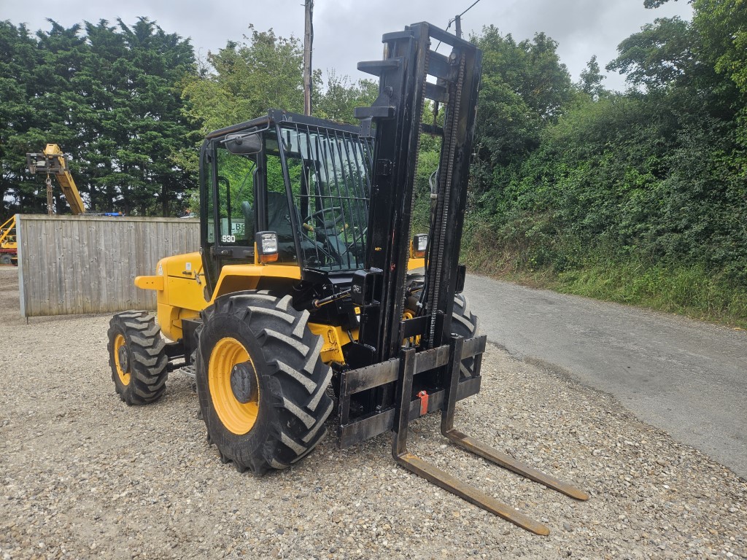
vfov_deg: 58.9
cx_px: 374
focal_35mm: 23
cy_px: 280
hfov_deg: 73.9
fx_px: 496
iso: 25
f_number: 1.8
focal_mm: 5.4
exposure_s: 1/724
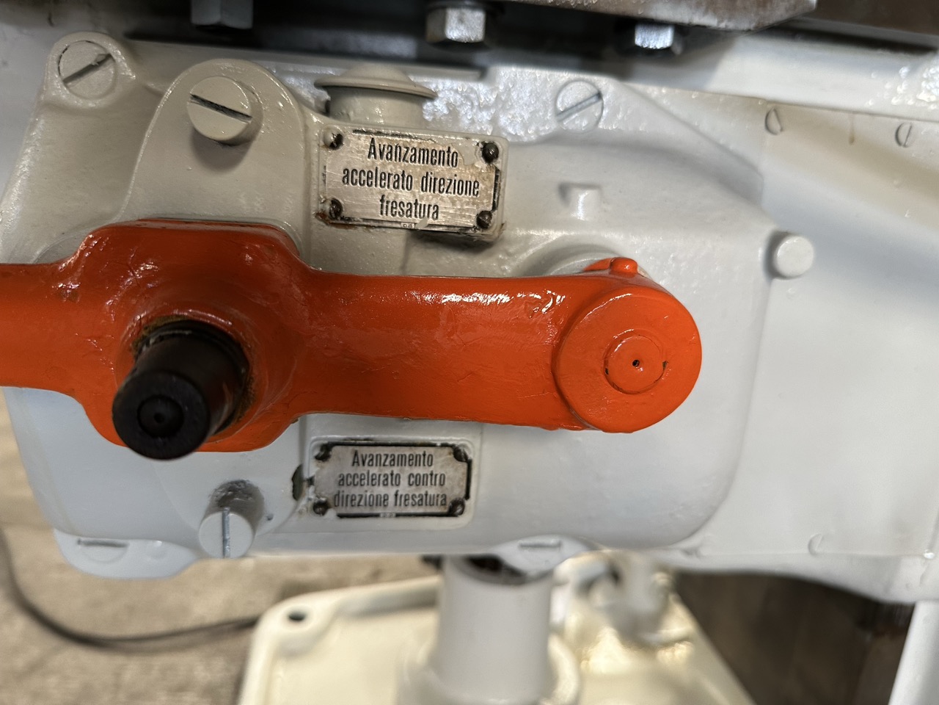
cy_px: 352
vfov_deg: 56.8
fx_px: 651
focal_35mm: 24
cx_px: 470
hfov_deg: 71.6
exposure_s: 1/80
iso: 250
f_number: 1.78
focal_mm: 6.86
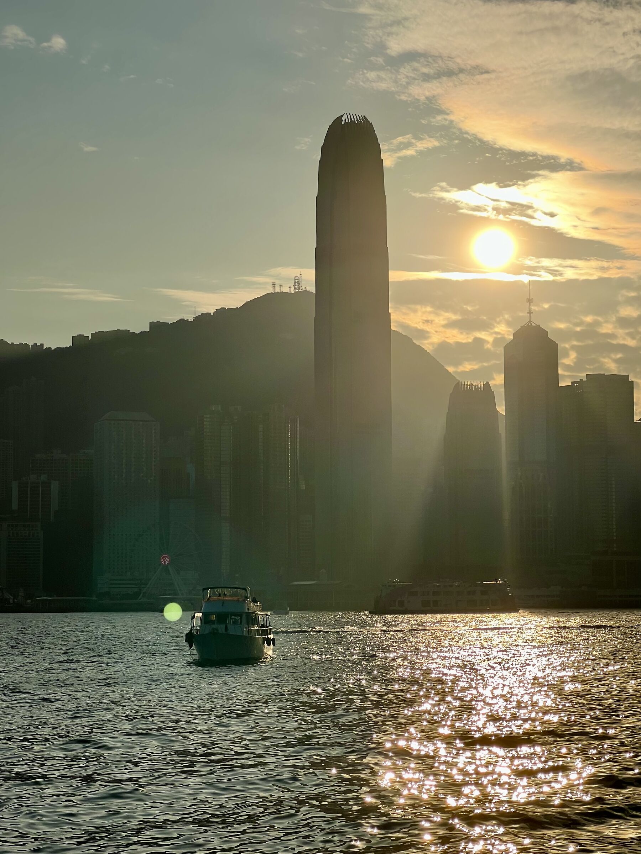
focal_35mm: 77
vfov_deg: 25.3
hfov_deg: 19.1
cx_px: 320
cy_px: 427
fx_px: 1901
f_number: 2.8
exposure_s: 1/5236
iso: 25
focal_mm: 9
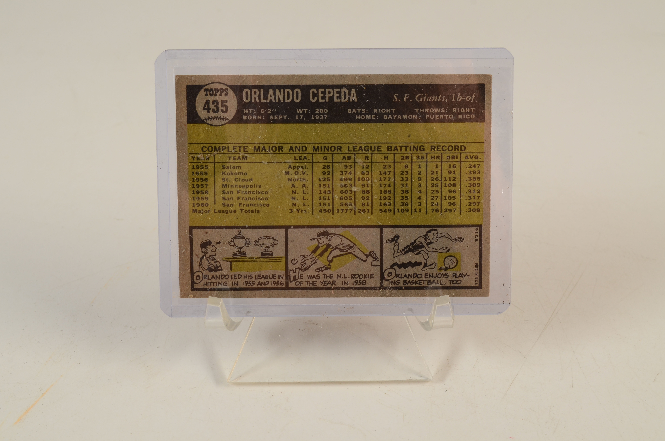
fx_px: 1106
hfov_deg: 33.5
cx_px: 332
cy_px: 220
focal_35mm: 60
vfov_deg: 22.5
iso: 200
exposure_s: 1/160
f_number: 13
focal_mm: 40
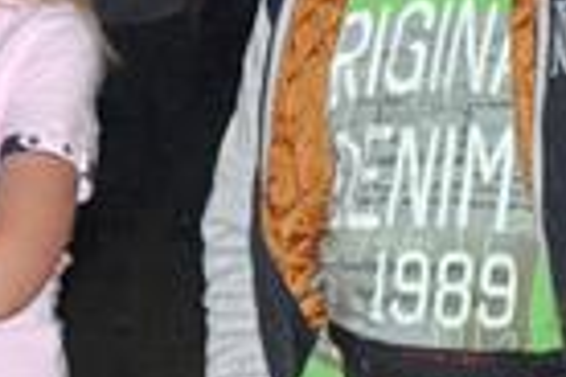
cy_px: 580
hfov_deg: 4.9
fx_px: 6666
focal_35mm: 424
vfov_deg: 3.2
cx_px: 308
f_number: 5.6
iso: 3200
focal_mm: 46
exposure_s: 1/60
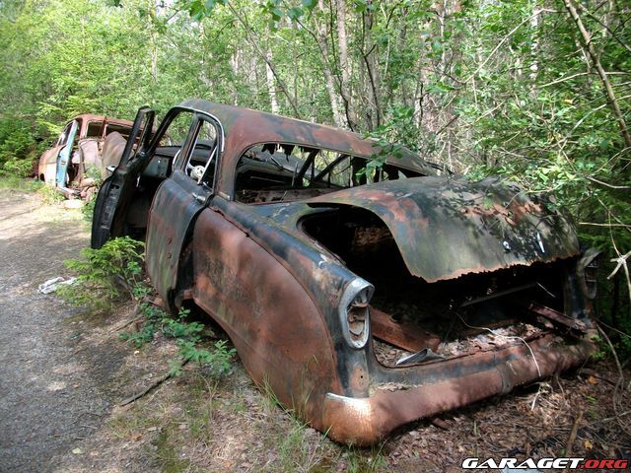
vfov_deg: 44.2
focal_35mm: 32
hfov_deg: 56.8
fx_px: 583
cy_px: 236
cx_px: 316
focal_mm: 5.7
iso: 80
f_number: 2.9
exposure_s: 1/98.3
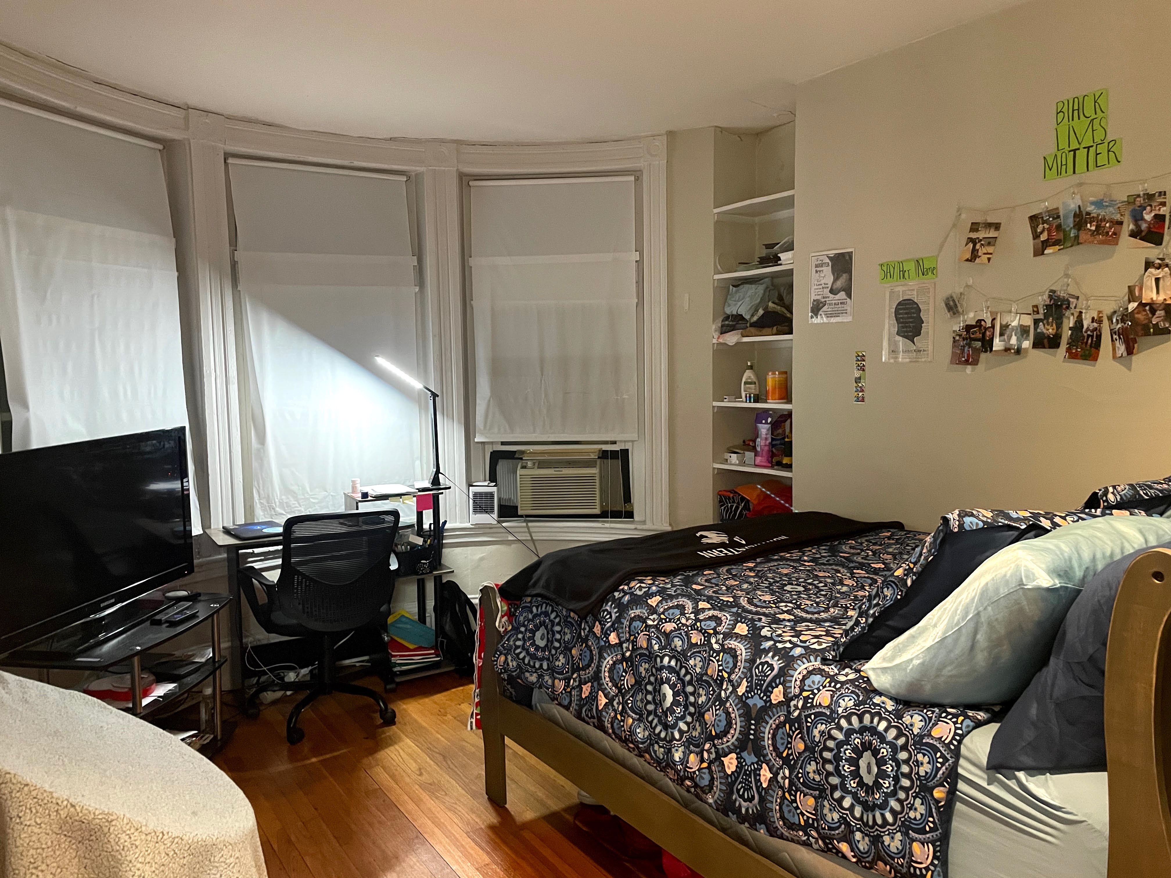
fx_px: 880
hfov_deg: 67.3
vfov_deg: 53.1
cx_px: 586
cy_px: 439
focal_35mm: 26
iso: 640
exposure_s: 1/40
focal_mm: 4.2
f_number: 1.6
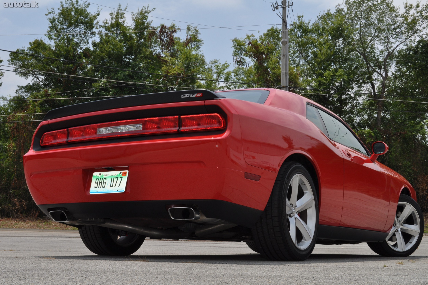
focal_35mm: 52
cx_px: 214
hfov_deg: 37.9
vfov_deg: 25.7
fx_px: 623
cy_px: 142
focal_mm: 35
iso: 200
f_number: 16
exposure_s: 1/200
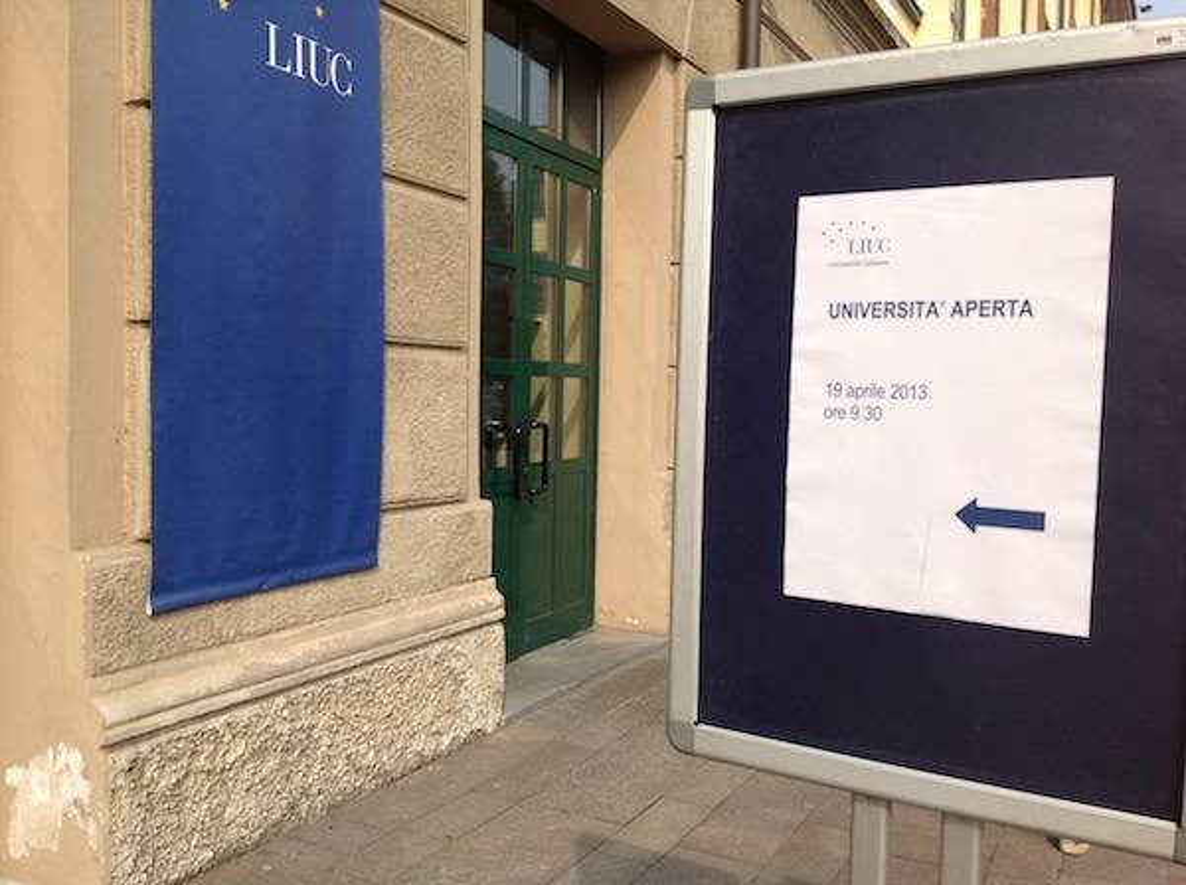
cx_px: 593
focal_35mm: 35
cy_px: 442
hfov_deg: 52.7
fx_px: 1197
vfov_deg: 40.6
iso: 50
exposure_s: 1/1592
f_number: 2.4
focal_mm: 4.28
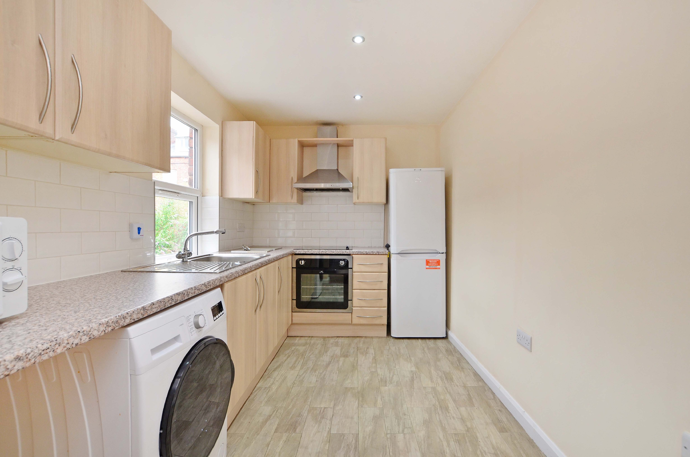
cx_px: 345
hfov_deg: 100.5
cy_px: 228
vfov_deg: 77.1
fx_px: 287
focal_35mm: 15
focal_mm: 10
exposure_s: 1/20
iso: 320
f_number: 9
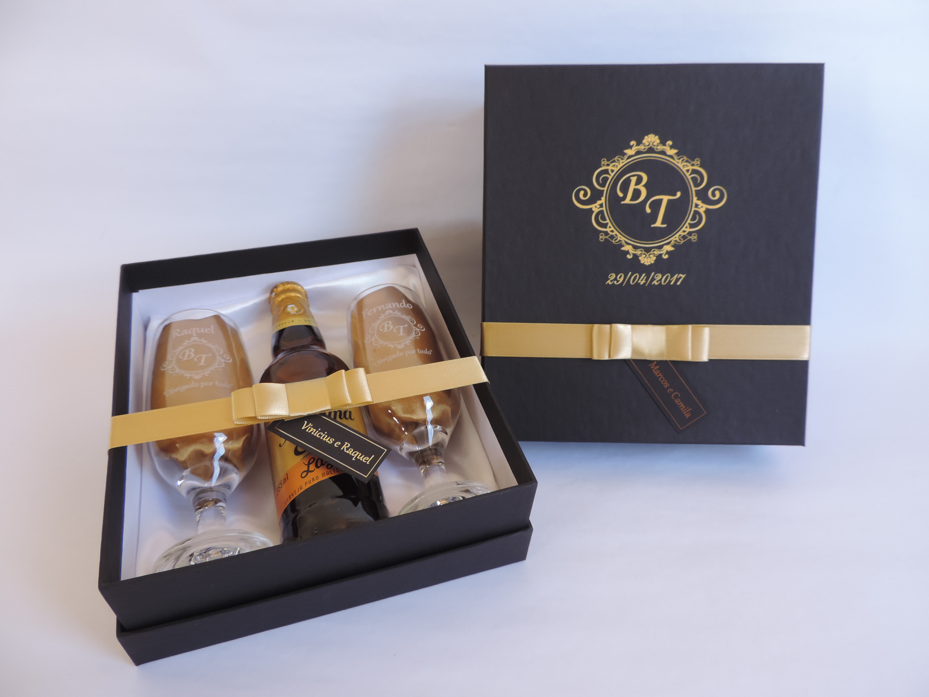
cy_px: 348
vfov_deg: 56.8
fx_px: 644
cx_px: 464
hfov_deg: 71.6
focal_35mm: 24
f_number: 3
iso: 125
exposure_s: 1/30
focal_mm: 4.3
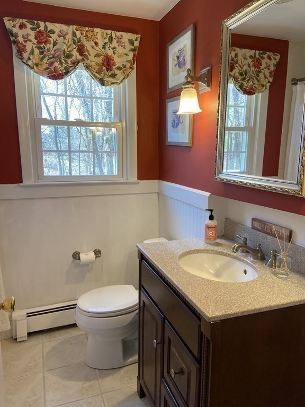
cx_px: 152
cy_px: 204
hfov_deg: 53.1
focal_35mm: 26
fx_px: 305
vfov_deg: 67.3
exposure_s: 1/120
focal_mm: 4.25
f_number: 1.8
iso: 125
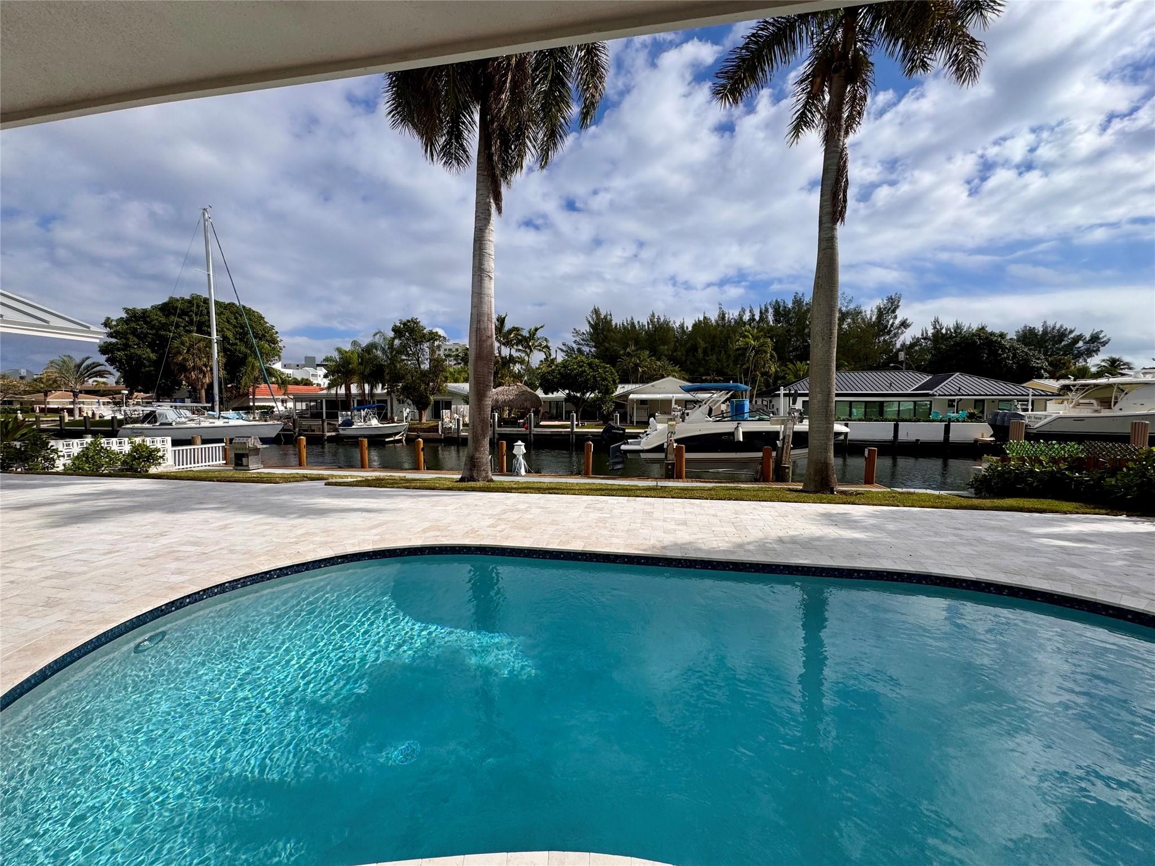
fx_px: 467
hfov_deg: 102.1
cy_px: 433
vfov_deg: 85.7
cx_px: 578
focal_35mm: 14
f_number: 2.2
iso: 40
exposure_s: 1/3906
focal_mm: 2.22
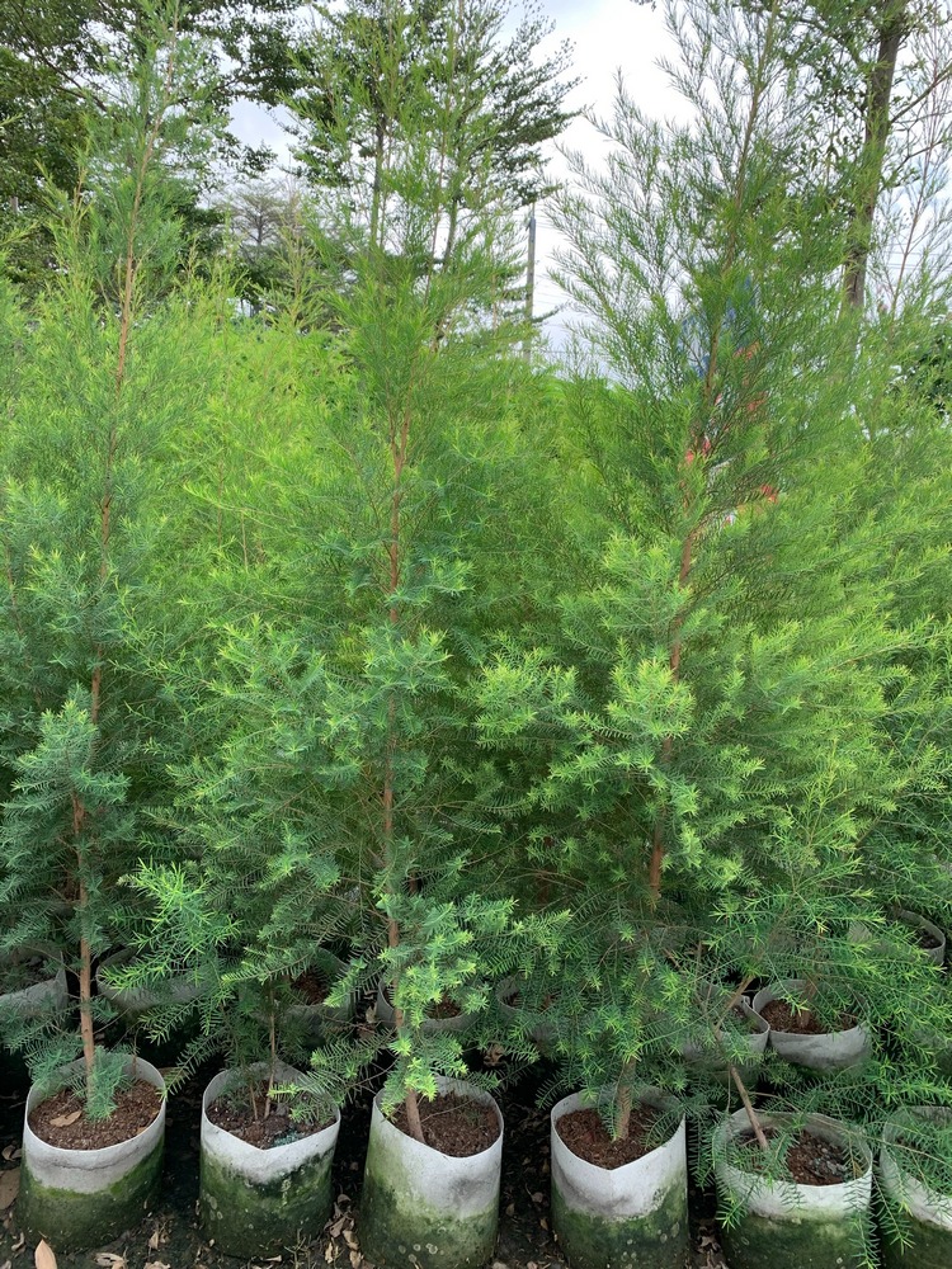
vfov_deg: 67.3
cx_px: 476
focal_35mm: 26
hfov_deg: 53.1
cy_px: 634
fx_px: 953
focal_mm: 4.25
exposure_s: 1/396
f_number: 1.8
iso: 25
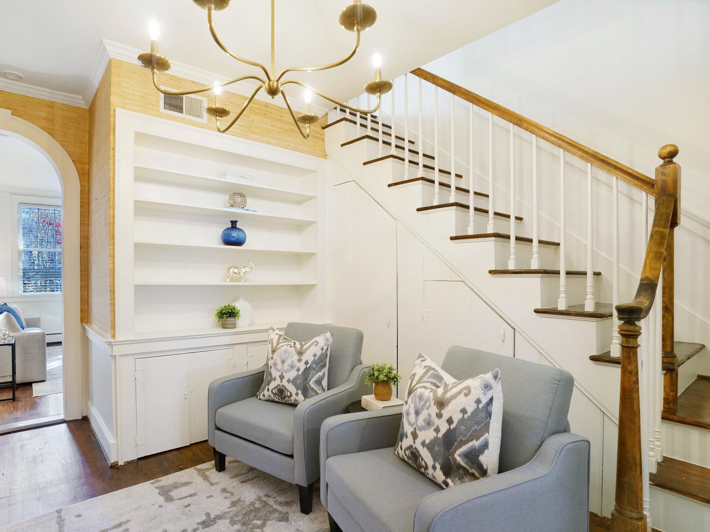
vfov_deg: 71.6
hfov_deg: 87.5
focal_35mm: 18
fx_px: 369
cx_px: 318
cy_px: 274
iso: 1250
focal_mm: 16
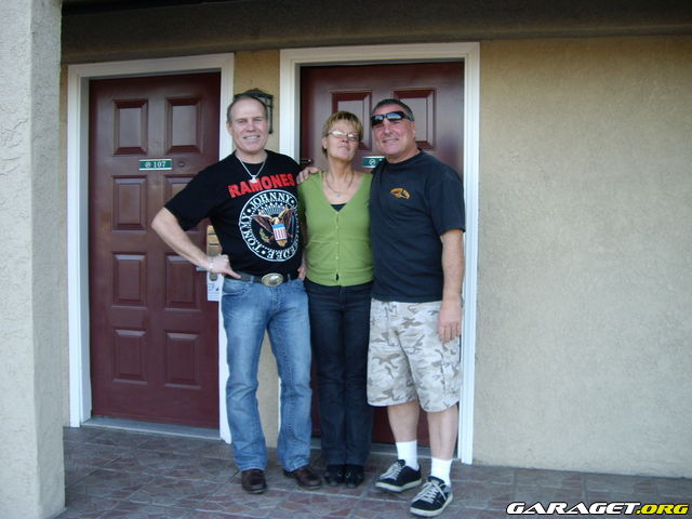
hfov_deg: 49.0
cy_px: 260
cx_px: 346
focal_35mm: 38
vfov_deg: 37.7
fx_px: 760
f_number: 2.7
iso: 100
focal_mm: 6.2
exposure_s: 1/100
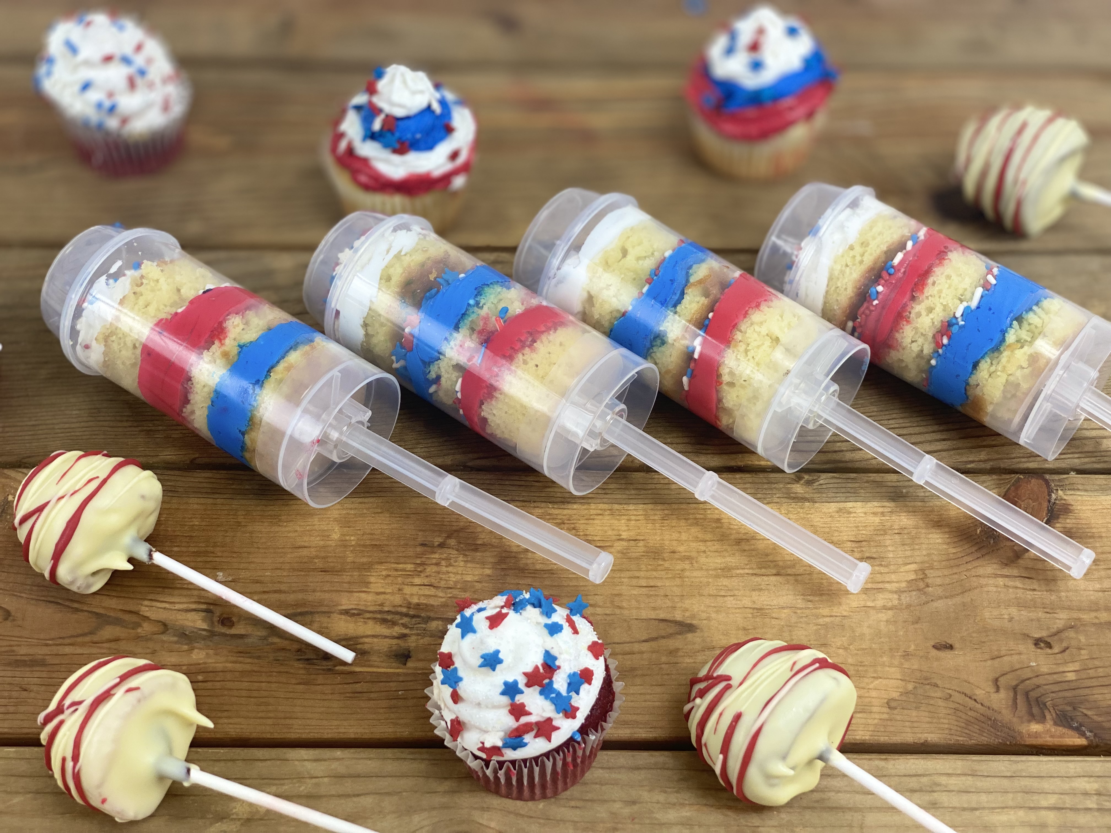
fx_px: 1669
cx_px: 556
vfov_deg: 28.0
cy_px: 416
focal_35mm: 52
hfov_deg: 36.8
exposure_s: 1/120
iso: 64
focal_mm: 6
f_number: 2
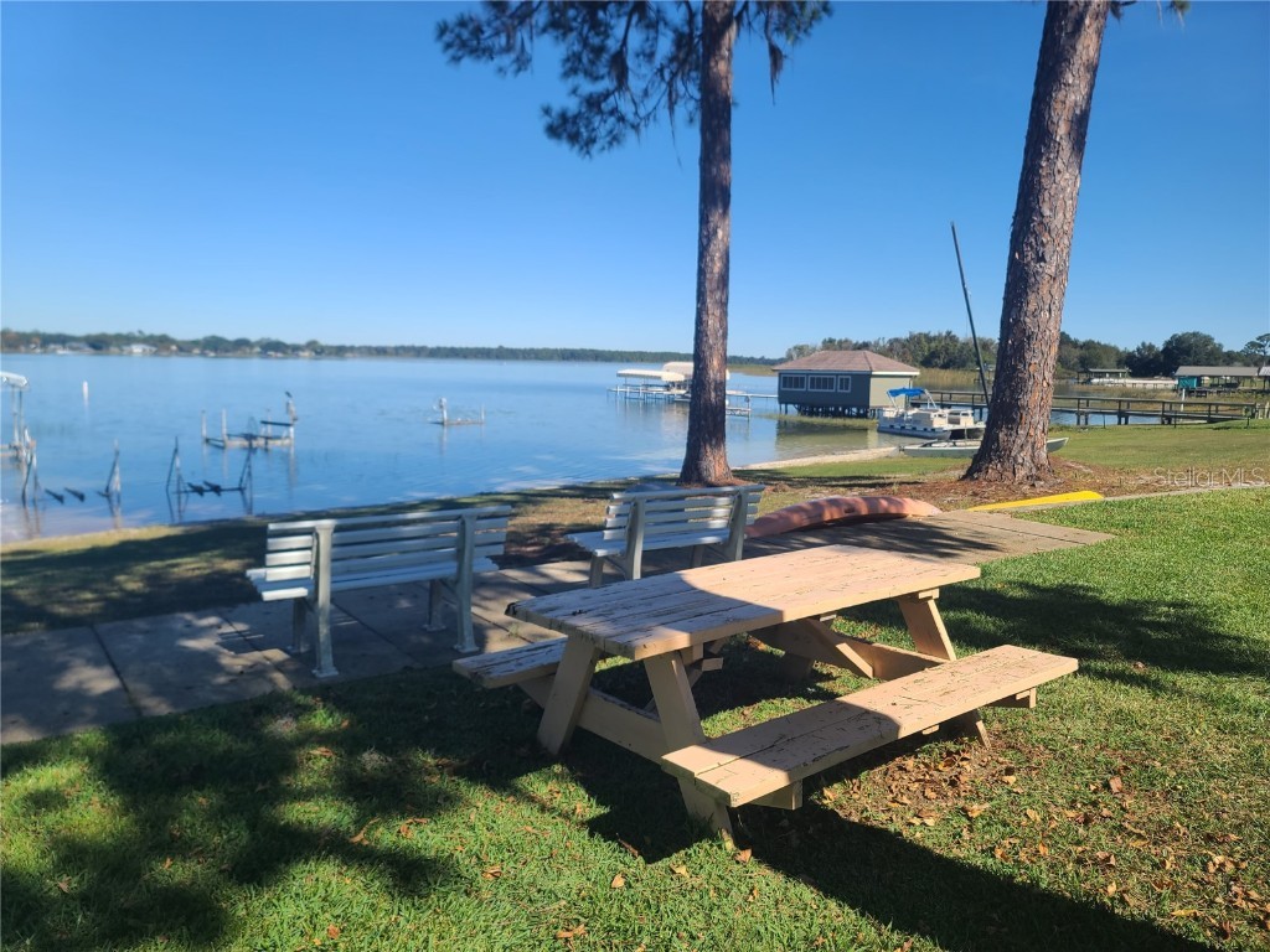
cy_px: 476
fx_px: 917
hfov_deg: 69.4
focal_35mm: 25
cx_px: 635
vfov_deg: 54.9
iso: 16
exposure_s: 1/834
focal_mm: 7
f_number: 1.8
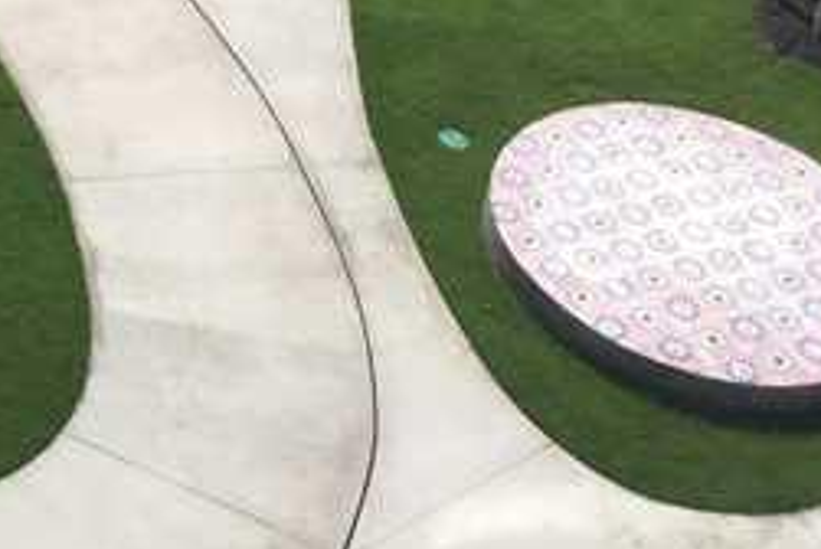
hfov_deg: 19.3
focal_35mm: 96
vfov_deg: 13.6
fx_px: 2192
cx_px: -294
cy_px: -232
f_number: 2.2
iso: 32
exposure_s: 1/3300
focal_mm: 4.15
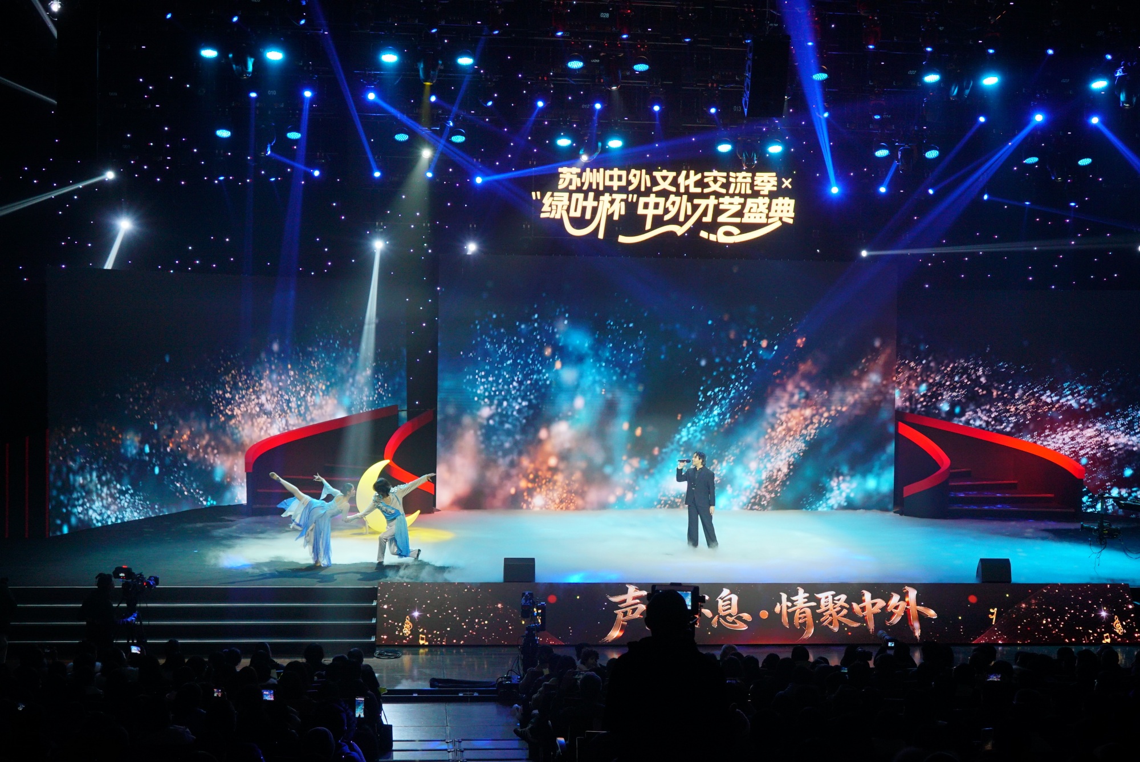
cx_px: 570
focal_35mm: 46
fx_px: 1457
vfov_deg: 29.3
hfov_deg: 42.7
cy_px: 381
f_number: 5
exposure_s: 1/100
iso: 640
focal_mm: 46
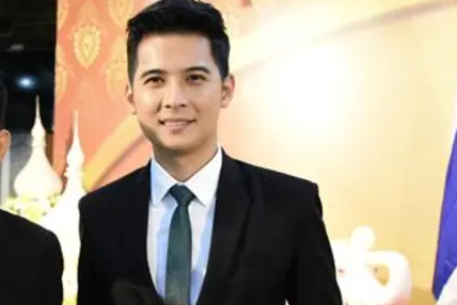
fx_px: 902
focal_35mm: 71
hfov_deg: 27.7
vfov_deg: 19.0
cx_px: 73
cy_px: 260
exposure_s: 1/160
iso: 12800
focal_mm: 26
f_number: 3.8
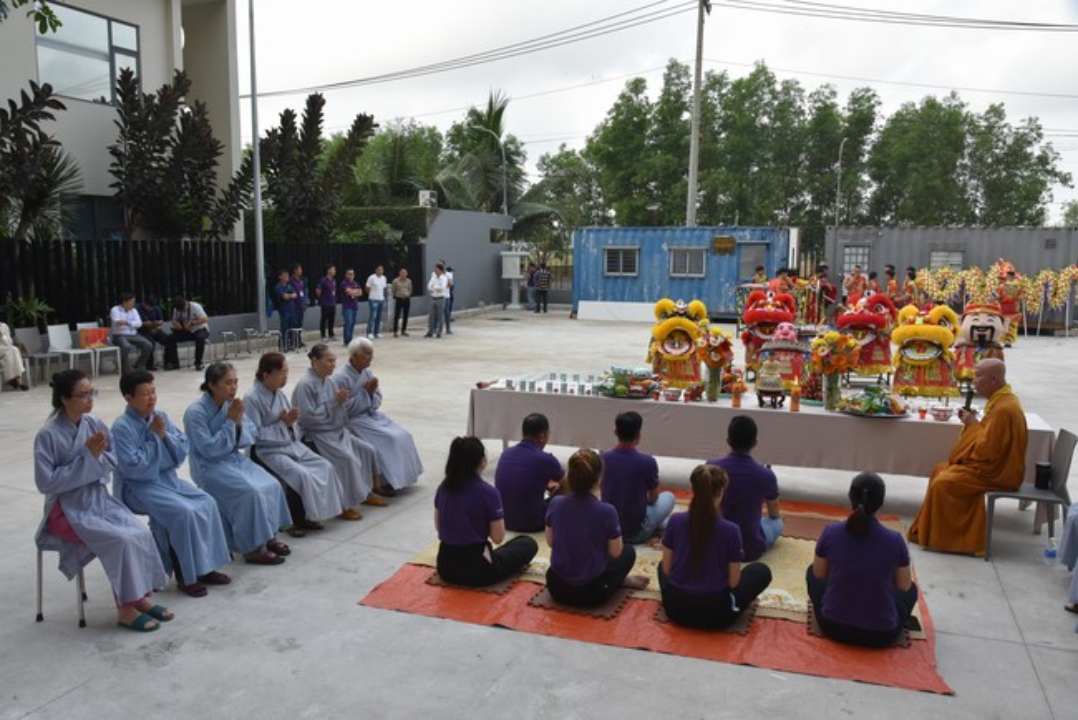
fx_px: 839
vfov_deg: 46.4
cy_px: 360
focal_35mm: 28
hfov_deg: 65.4
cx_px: 539
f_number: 10
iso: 1600
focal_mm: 28
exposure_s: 1/400
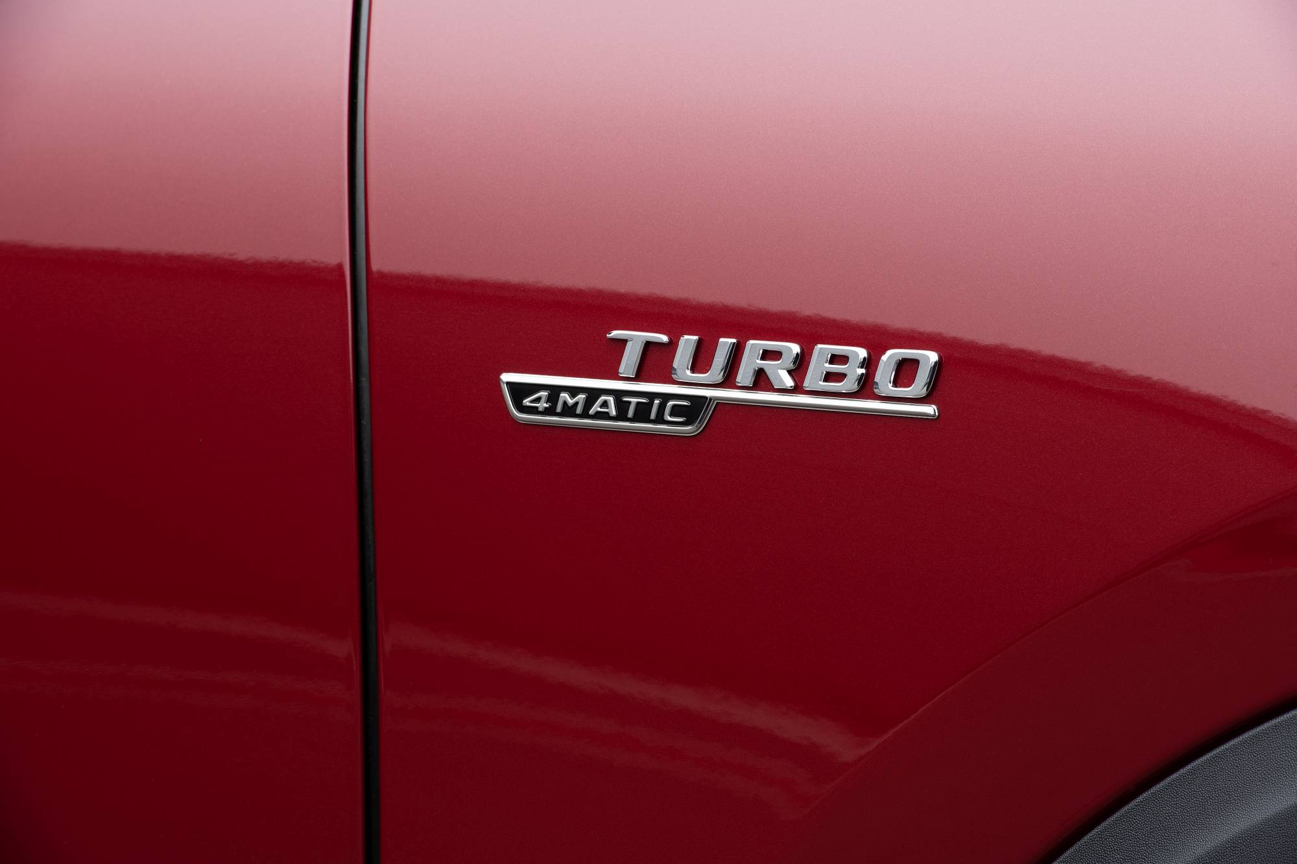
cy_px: 432
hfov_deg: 10.3
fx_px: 7204
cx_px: 648
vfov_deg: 6.9
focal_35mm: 200
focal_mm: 200
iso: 100
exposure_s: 1/2.5
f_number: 11
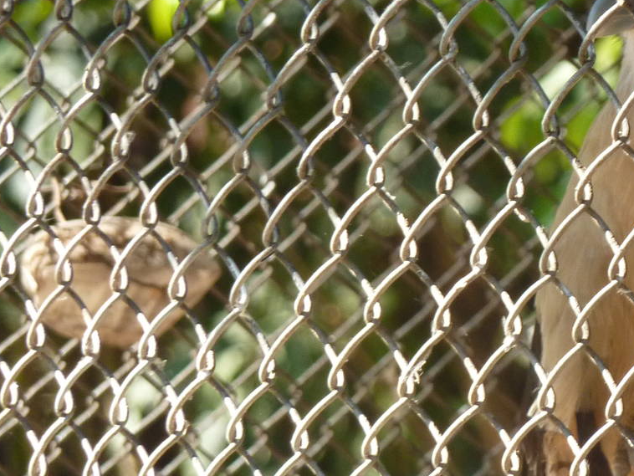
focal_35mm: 633
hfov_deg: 3.1
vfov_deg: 2.4
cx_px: 643
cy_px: 255
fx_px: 11597
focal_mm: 49.2
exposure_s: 1/125
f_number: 4.9
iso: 250
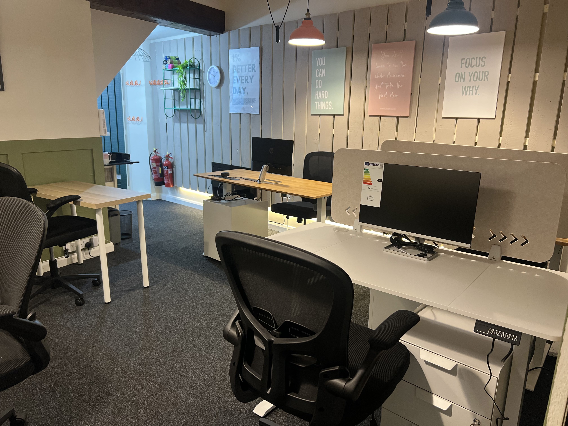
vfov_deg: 53.1
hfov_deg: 67.3
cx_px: 284
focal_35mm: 26
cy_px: 213
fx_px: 427
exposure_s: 1/50
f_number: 1.5
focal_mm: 5.7
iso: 320
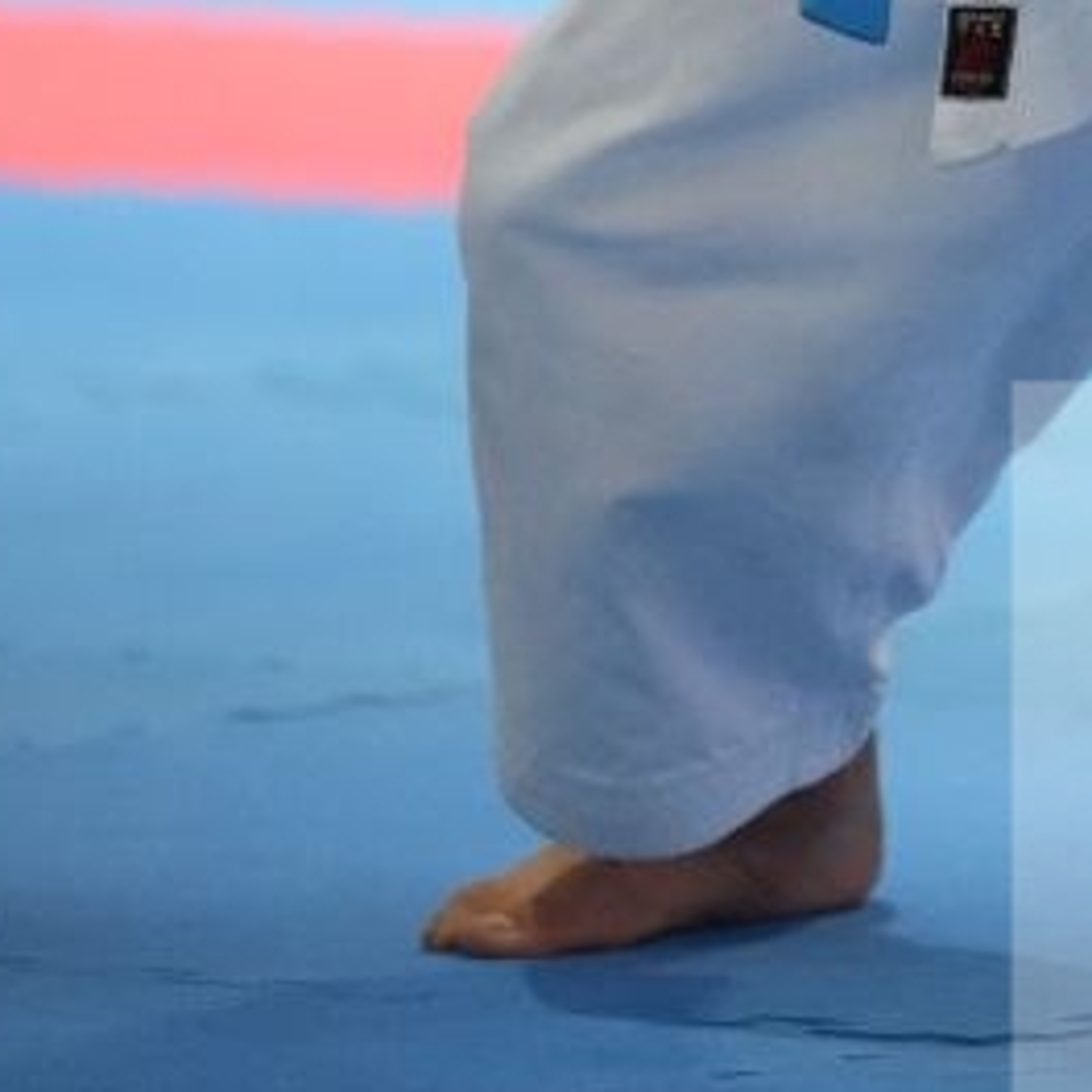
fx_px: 20950
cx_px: 1398
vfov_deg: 3.0
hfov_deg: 3.0
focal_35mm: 587
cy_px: -711
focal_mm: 152
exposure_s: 1/500
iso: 8000
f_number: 2.8
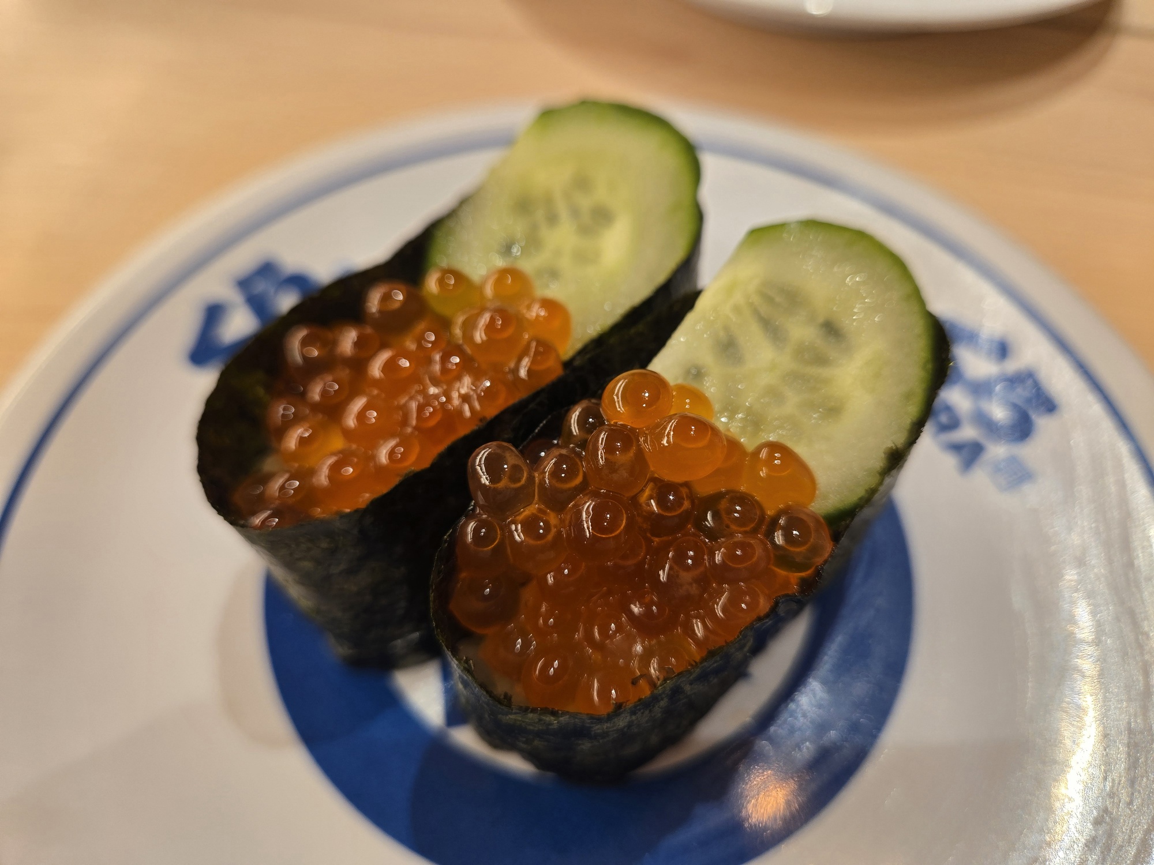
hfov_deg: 73.9
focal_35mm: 23
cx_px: 577
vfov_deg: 58.9
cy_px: 432
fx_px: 767
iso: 80
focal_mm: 5.4
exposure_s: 1/101
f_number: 1.8
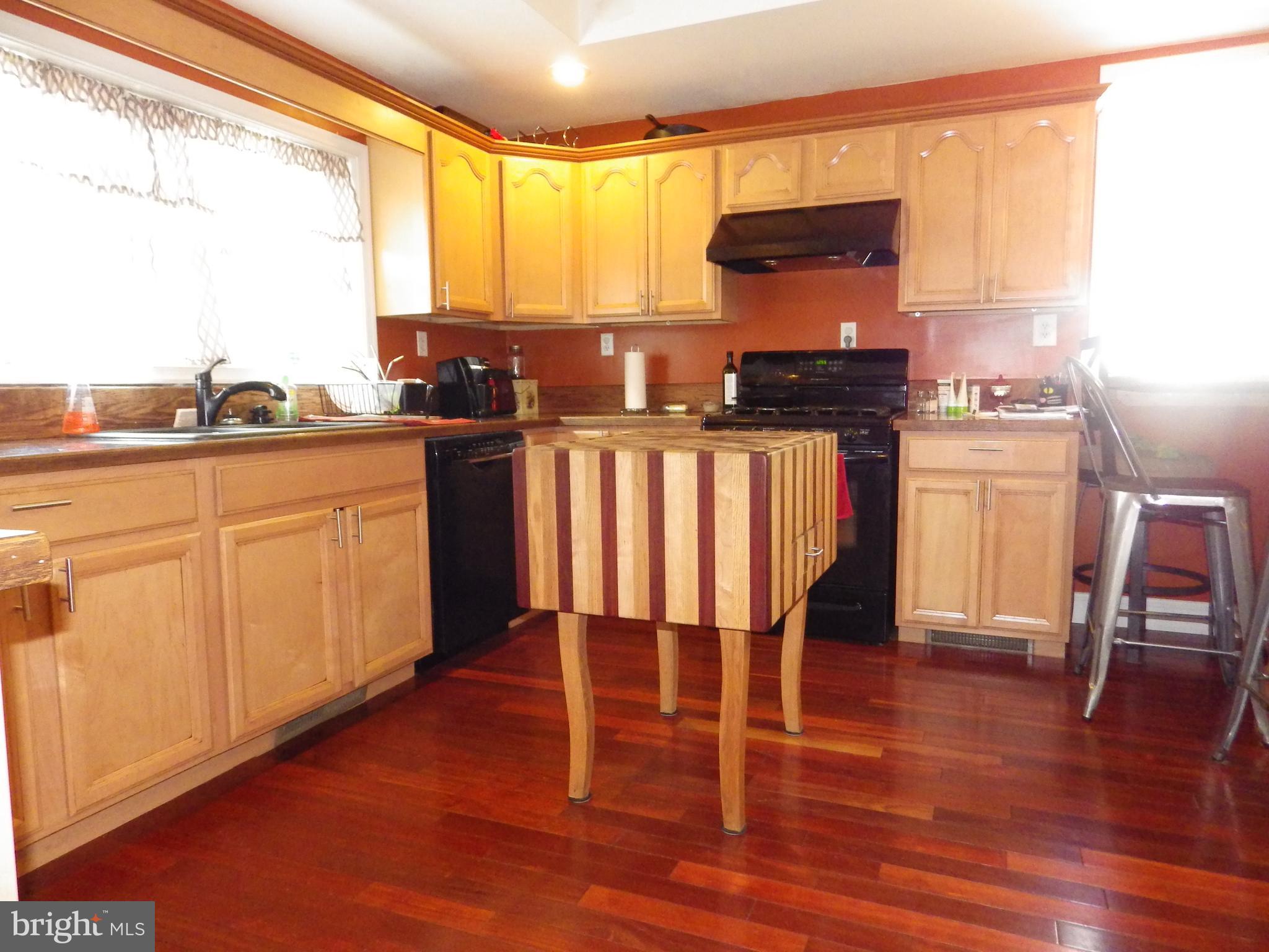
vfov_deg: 61.1
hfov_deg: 76.4
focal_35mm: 22
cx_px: 634
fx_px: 807
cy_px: 476
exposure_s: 1/20
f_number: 3.1
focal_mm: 4
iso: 800
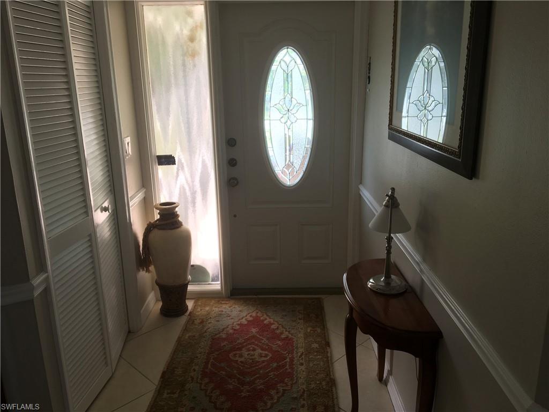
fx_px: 460
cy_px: 206
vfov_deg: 48.2
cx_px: 274
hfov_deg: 61.7
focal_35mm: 29
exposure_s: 1/30
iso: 25
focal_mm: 4.15
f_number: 2.2
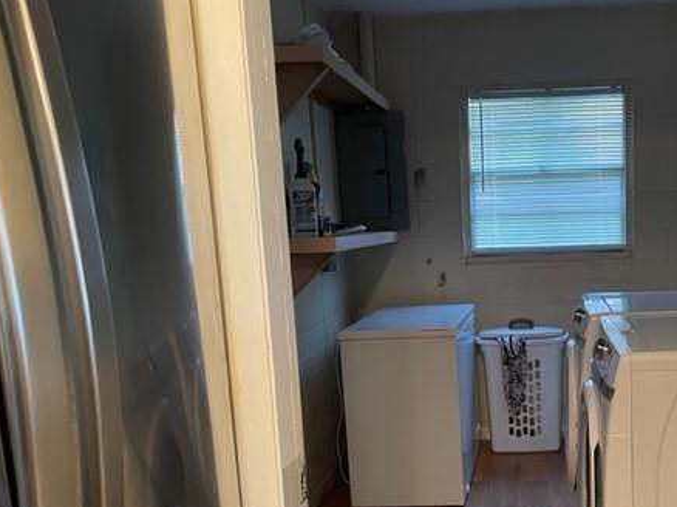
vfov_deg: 37.3
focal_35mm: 38
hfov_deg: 47.7
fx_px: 743
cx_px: 484
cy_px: 332
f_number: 1.6
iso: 400
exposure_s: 1/60
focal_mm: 5.1
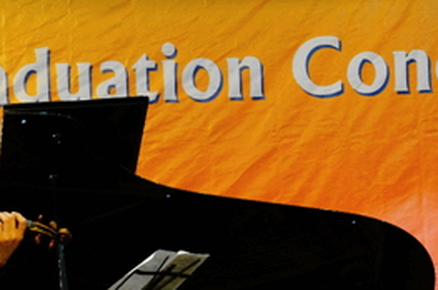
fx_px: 1871
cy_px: 298
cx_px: -37
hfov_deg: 13.1
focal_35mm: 154
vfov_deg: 8.8
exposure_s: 1/50
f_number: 5
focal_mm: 45
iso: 3200
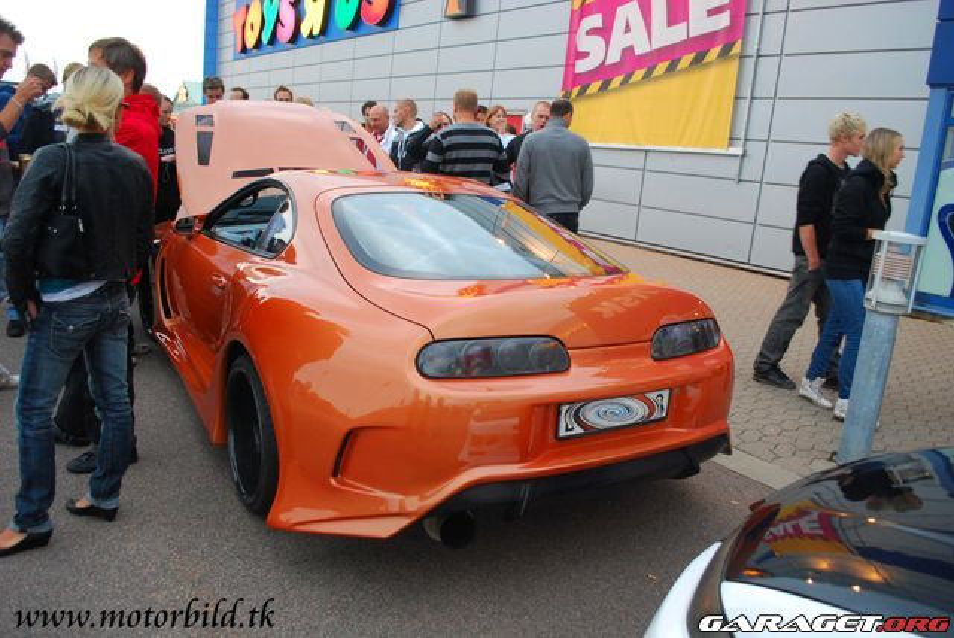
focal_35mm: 27
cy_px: 319
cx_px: 477
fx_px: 716
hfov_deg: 67.3
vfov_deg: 48.0
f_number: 3.5
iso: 720
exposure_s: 1/30
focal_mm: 18
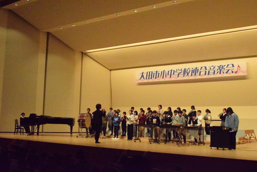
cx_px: 131
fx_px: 297
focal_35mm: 42
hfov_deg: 46.8
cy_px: 87
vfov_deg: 32.3
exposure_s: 1/640
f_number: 13
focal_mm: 27
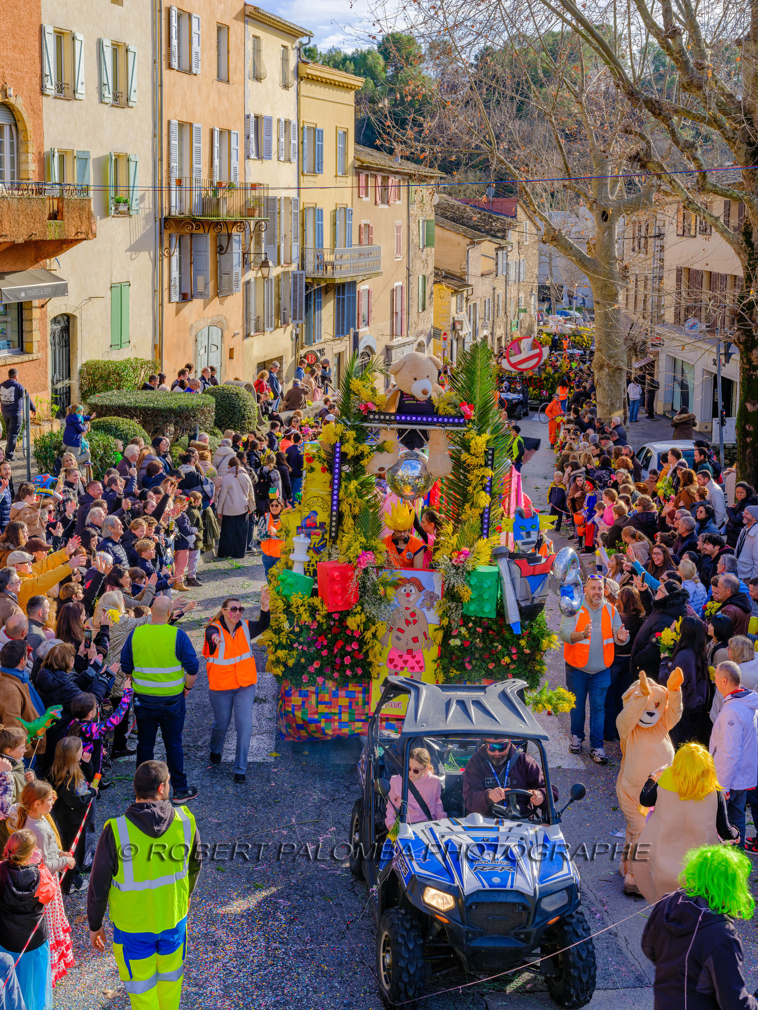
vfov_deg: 42.9
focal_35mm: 44
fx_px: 1285
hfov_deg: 32.9
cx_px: 379
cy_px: 505
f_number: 10
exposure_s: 1/100
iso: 320
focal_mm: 55
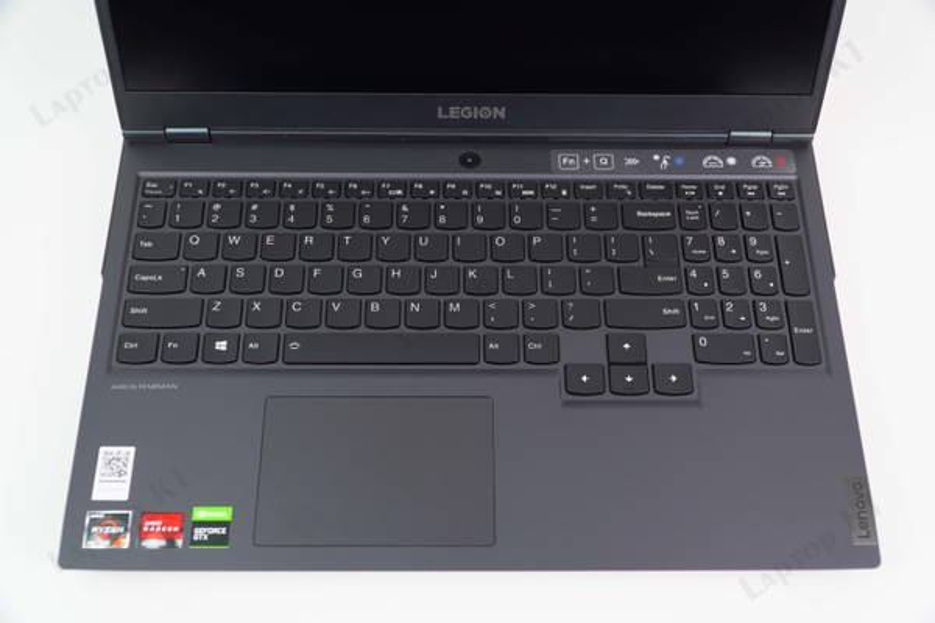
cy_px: 312
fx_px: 1013
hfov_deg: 49.6
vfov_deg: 34.2
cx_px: 468
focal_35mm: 39
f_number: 4
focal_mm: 26
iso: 100
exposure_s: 1/25
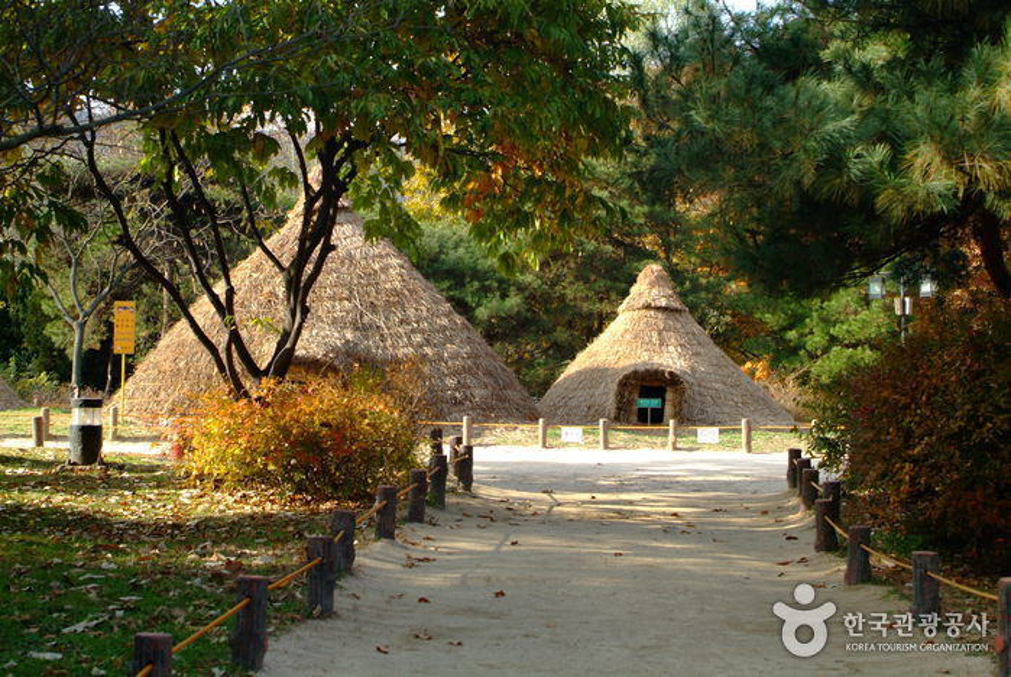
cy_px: 338
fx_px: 2109
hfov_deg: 27.0
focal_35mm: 75
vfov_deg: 18.2
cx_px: 506
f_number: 6.7
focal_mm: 50
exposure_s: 1/90
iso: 200
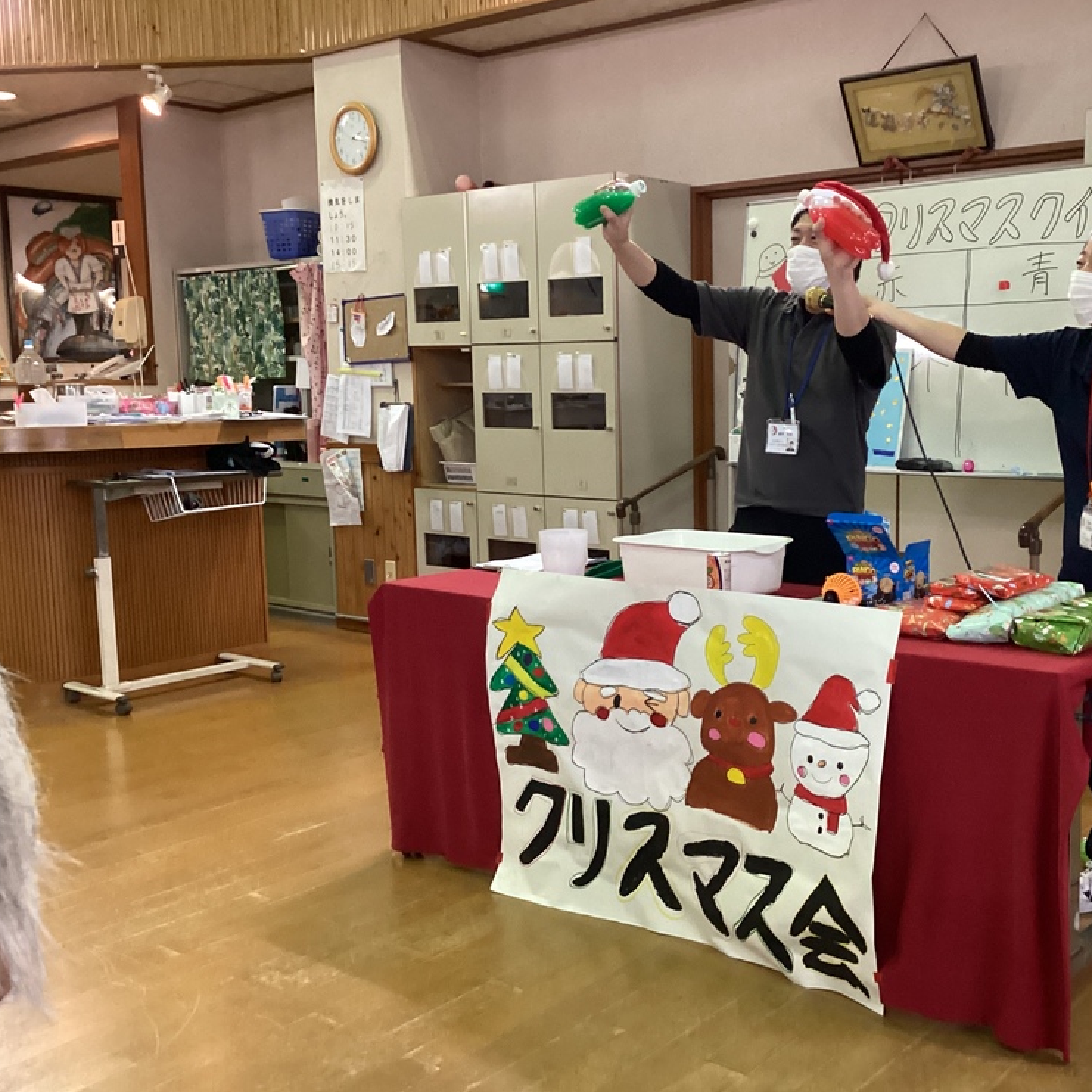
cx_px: 709
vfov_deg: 44.9
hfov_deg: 44.4
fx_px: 1321
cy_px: 541
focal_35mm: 37
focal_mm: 3.3
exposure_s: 1/60
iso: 320
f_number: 2.4
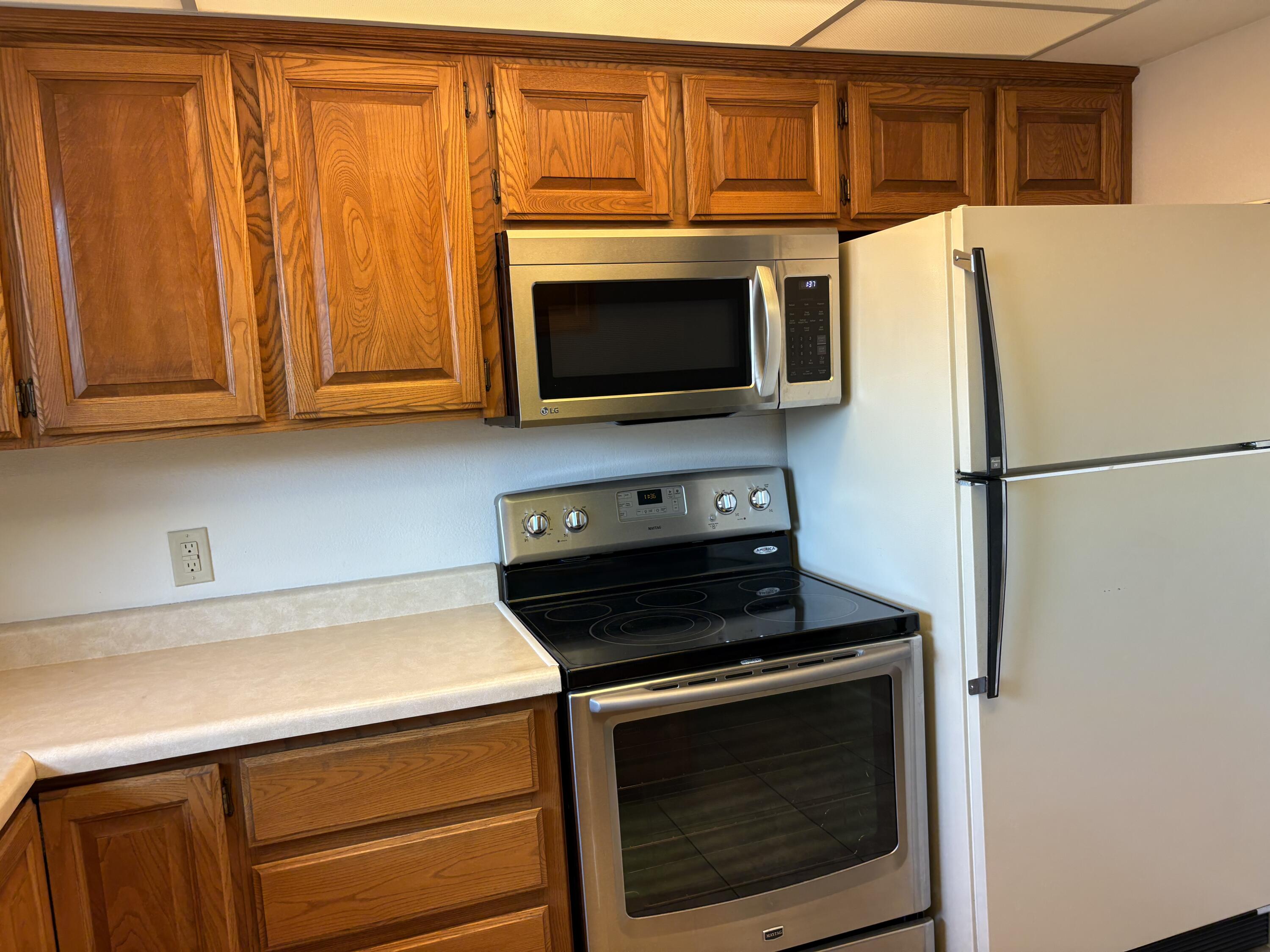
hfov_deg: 67.3
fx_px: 954
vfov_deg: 53.1
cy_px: 476
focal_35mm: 26
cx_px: 635
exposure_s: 1/120
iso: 100
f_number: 1.6
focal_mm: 5.96
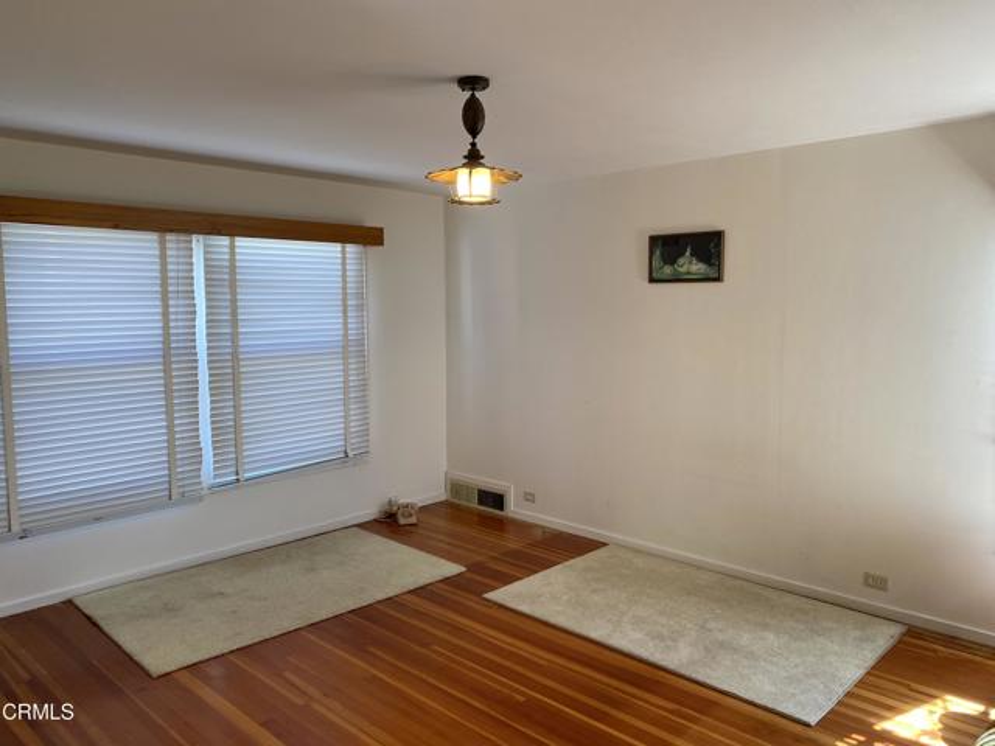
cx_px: 498
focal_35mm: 26
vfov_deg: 53.1
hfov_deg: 67.3
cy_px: 373
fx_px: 747
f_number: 1.8
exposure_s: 1/121
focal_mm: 4.25
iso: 125
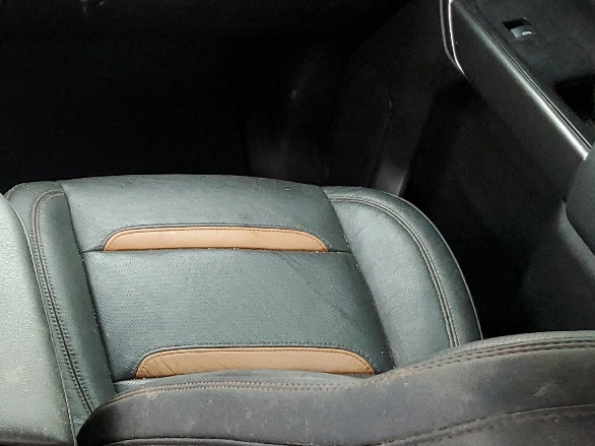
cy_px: 257
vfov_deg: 20.7
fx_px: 1220
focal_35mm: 71
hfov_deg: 23.9
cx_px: -189
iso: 161
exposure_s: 1/60.2
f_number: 1.5
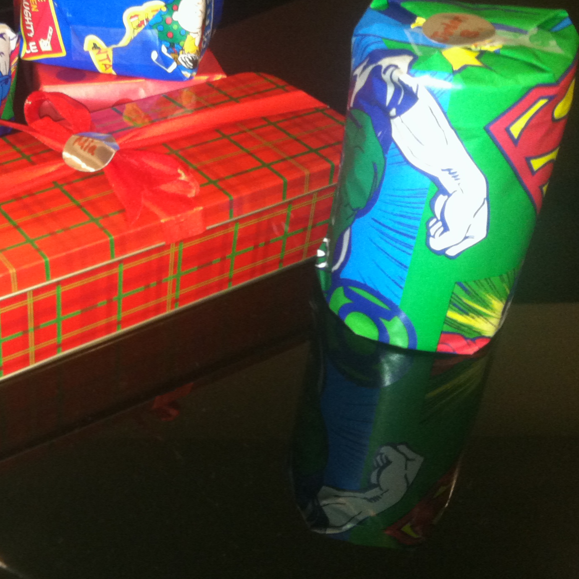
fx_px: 1098
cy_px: 249
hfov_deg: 28.8
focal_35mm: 58
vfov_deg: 29.5
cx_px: 101
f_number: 2.8
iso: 250
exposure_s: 1/15
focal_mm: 3.85
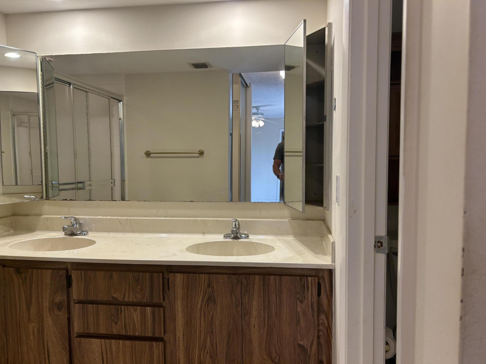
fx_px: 365
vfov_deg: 53.1
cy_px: 182
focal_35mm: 26
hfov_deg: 67.3
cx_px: 243
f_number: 1.5
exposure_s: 1/120
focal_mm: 5.7
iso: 80
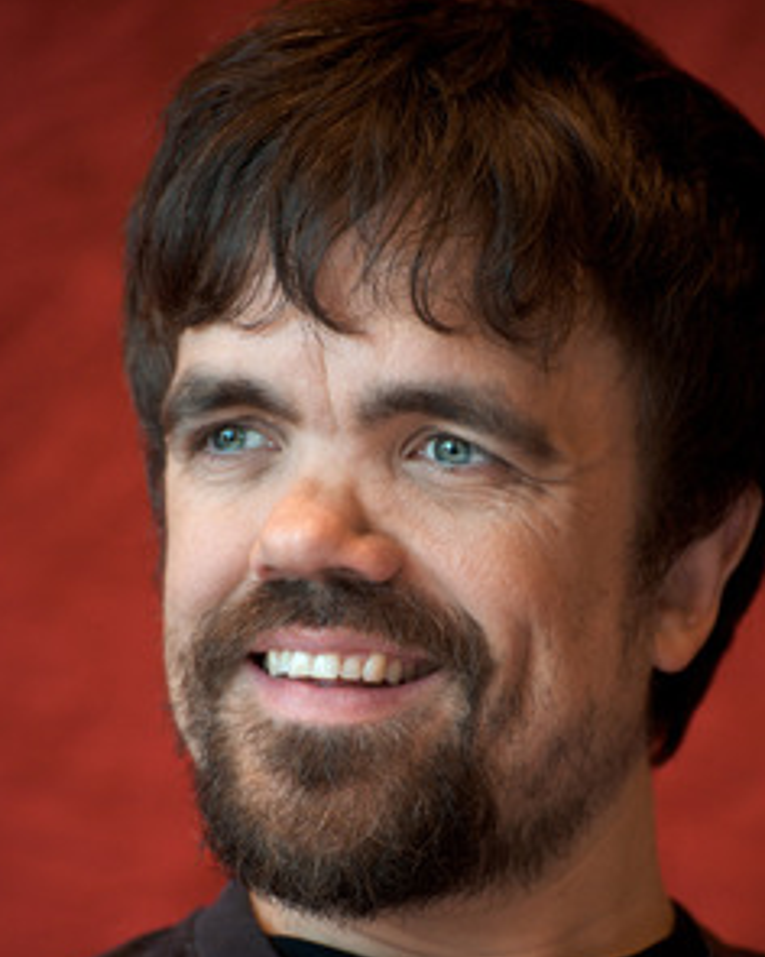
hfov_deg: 6.1
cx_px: 417
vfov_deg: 7.6
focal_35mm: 254
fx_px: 7189
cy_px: 607
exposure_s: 1/60
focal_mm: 200
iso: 1250
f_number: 5.3
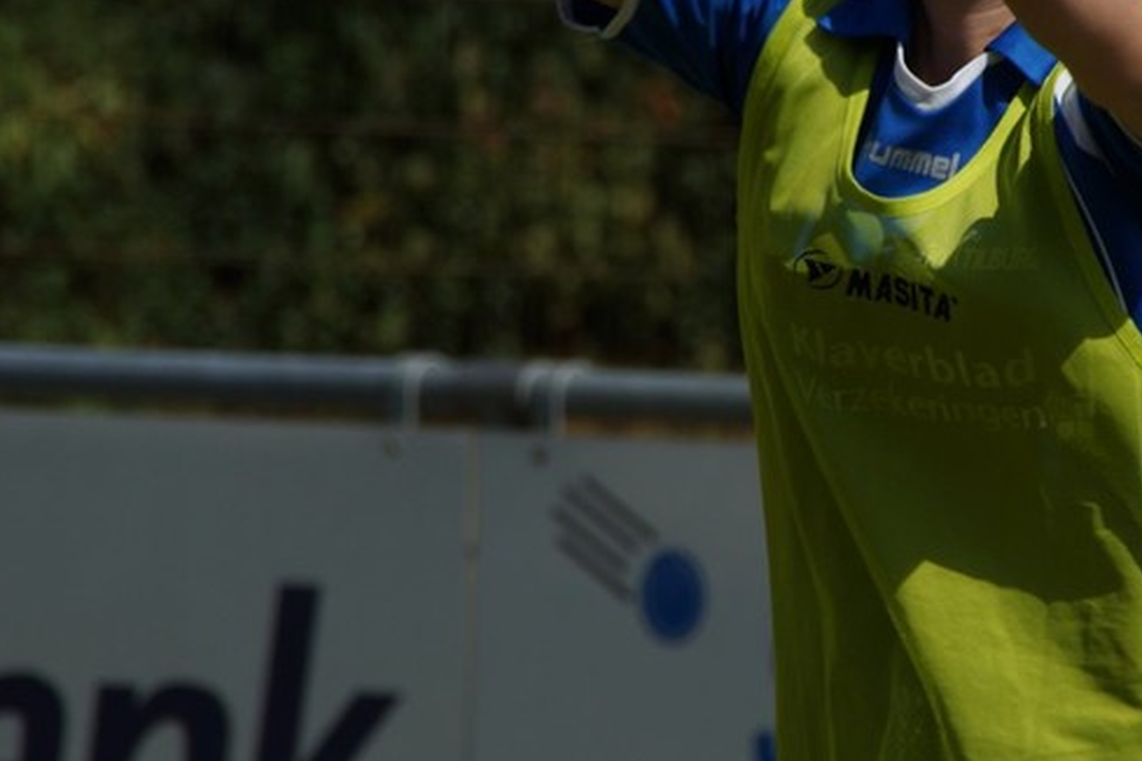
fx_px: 24900
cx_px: 869
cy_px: 259
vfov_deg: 1.8
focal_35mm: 785
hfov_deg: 2.6
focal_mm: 250
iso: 100
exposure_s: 1/500
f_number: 9
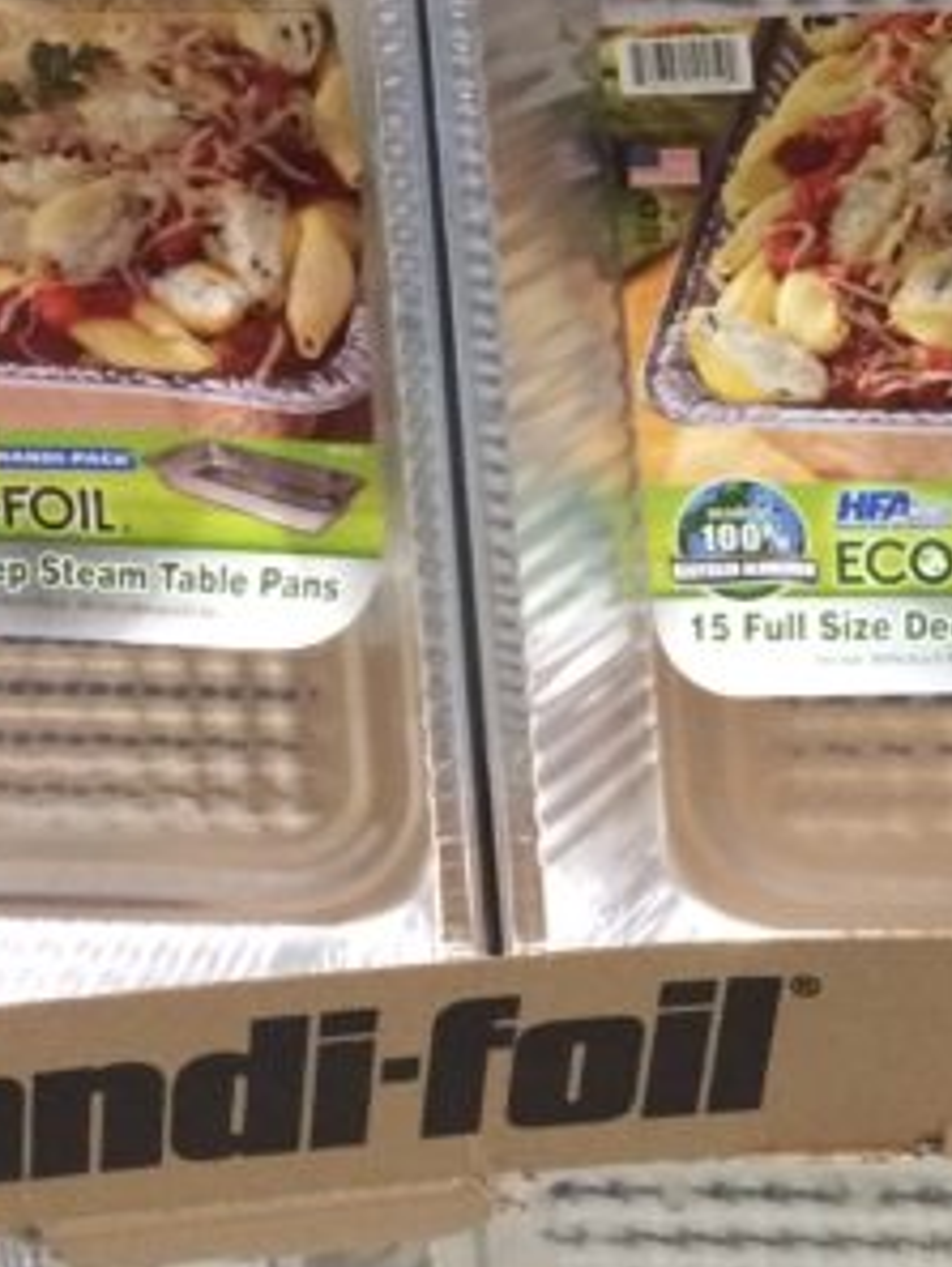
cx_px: 1375
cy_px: 252
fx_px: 3664
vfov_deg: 19.4
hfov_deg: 14.0
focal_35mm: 100
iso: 250
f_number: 2.2
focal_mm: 4.15
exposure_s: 1/30
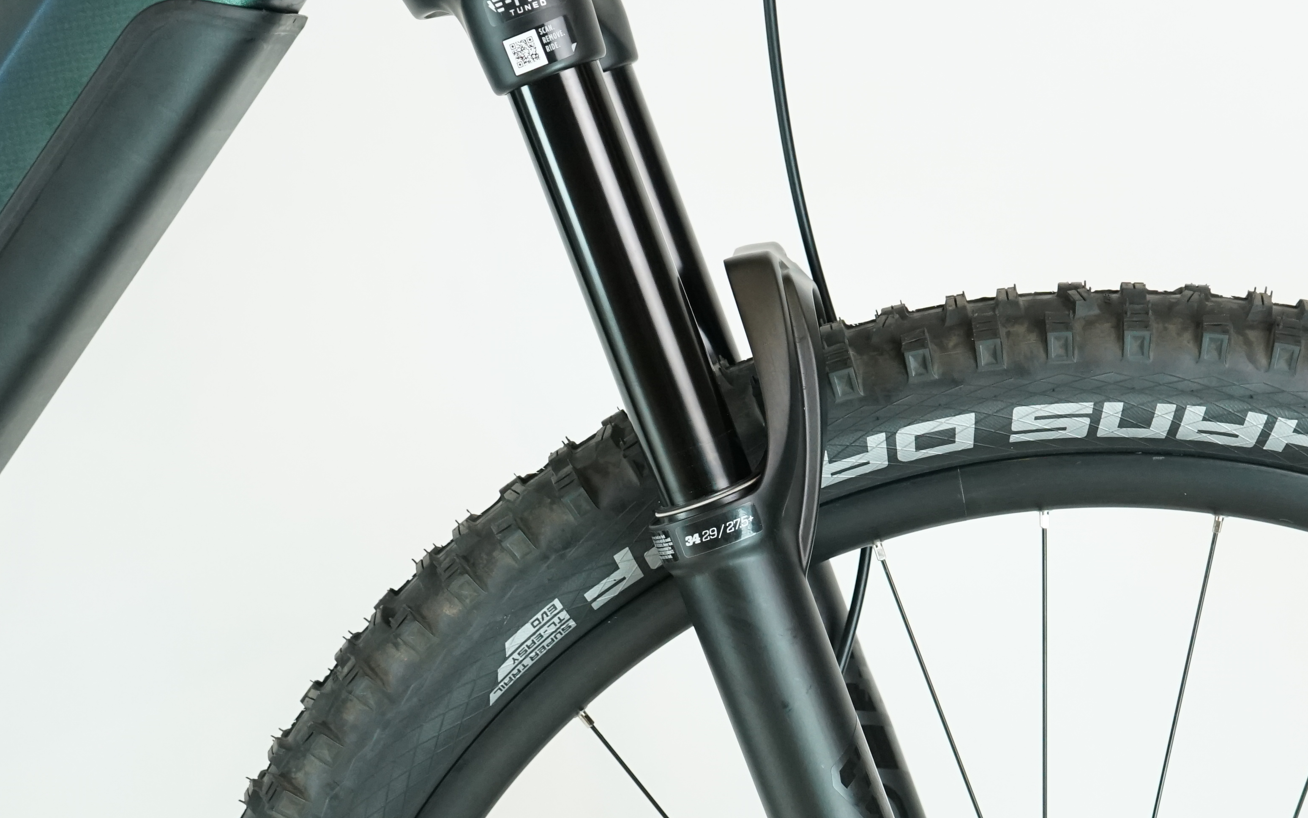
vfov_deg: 16.0
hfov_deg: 25.5
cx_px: 747
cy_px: 656
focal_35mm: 81
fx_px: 2888
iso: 2000
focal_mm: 41
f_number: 5.6
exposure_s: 1/200
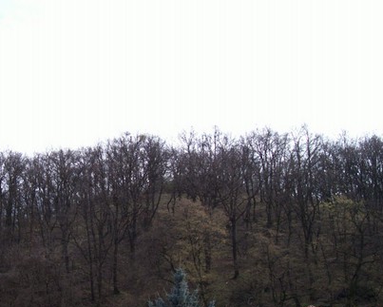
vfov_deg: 24.9
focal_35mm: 61
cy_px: 199
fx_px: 692
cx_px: 118
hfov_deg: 30.6
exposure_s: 1/589
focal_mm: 7
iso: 80
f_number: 2.9
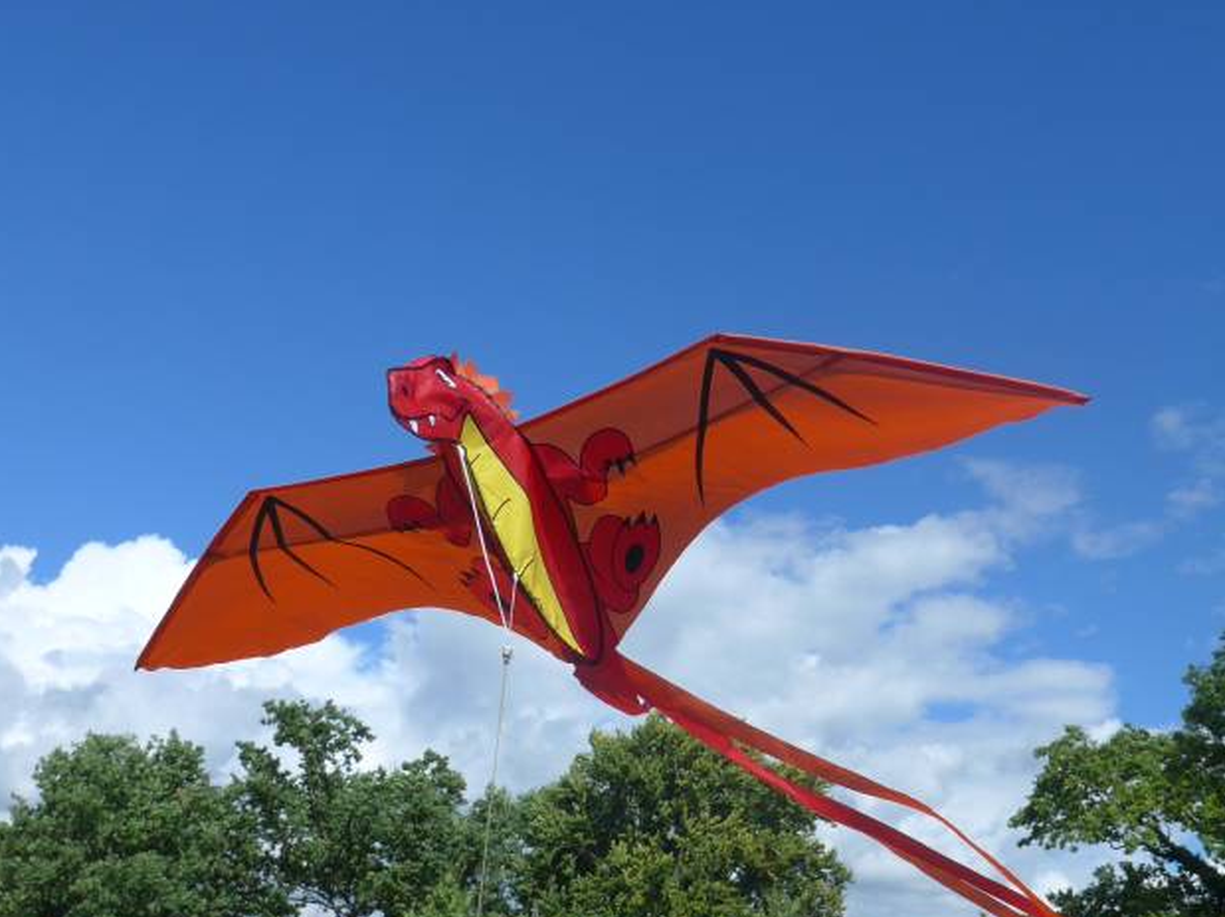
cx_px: 625
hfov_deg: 60.0
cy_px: 468
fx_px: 1061
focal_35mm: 30
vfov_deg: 46.7
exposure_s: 1/1600
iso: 80
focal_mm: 6
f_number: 3.2
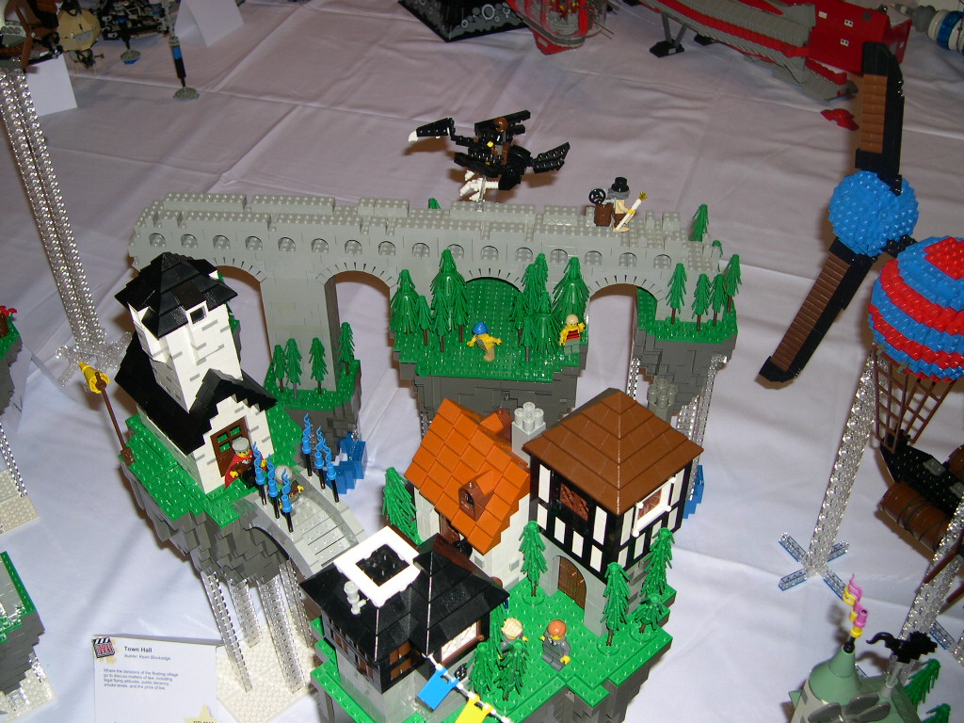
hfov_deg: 49.0
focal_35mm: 38
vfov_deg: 37.7
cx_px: 482
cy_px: 362
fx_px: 1058
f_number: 2.8
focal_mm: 8
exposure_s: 1/60
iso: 100
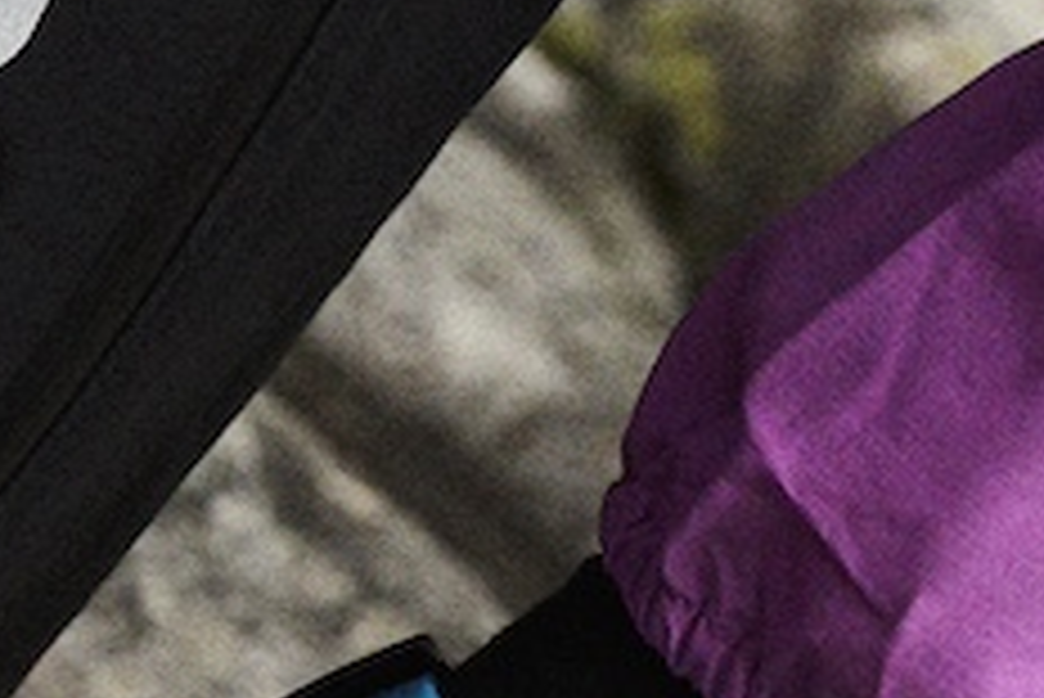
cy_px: 538
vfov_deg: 6.4
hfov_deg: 8.9
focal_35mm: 215
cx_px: -1174
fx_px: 6239
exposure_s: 1/2500
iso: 1000
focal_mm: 35
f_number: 7.1
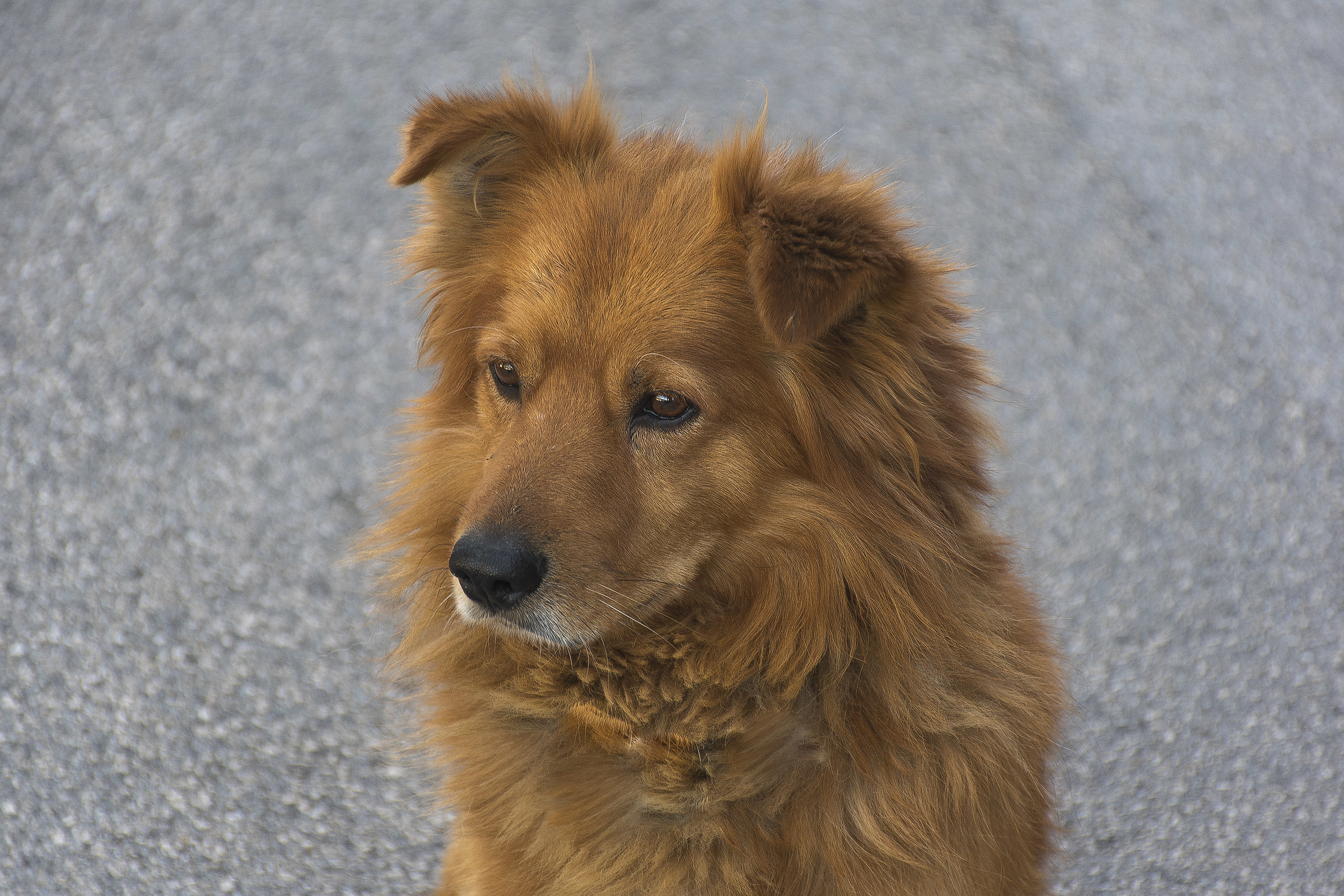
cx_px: 672
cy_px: 448
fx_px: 6495
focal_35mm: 174
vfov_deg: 7.9
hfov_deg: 11.8
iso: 125
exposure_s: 1/60
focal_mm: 116
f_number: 5.6
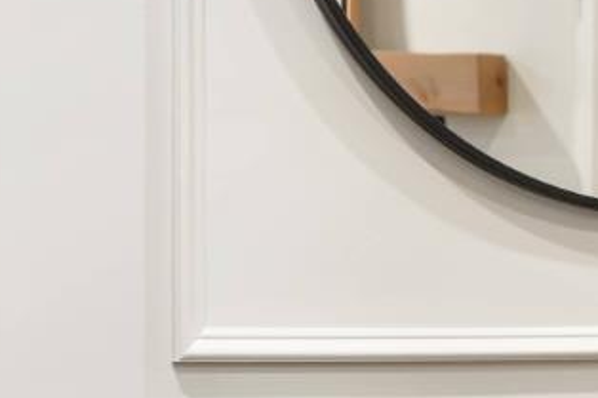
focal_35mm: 234
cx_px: 1398
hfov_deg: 8.2
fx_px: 3885
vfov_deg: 5.9
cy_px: 345
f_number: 9
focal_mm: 49
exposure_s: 1/1.25
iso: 320
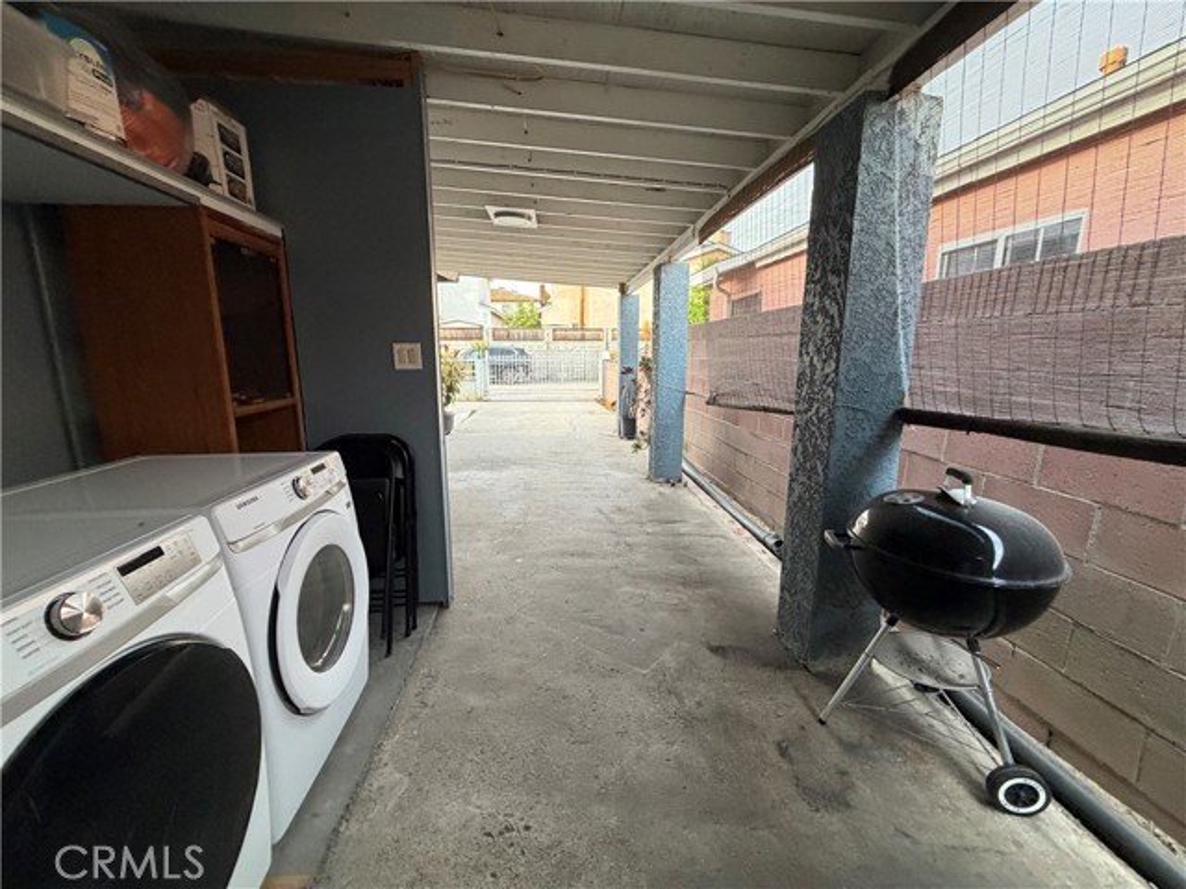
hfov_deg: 102.1
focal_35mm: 14
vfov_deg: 85.7
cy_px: 444
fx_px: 480
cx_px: 593
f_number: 2.2
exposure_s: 1/71
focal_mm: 2.22
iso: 320
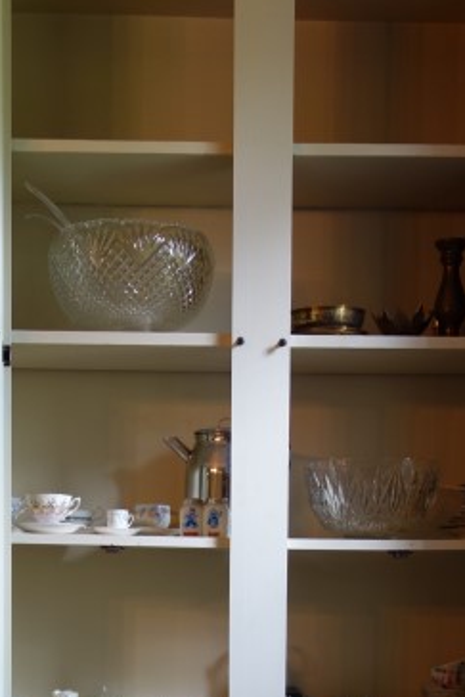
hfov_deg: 23.0
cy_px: 603
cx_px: 201
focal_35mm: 59
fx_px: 1142
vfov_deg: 32.5
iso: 125
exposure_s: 1/30
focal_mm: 10.4
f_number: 1.8
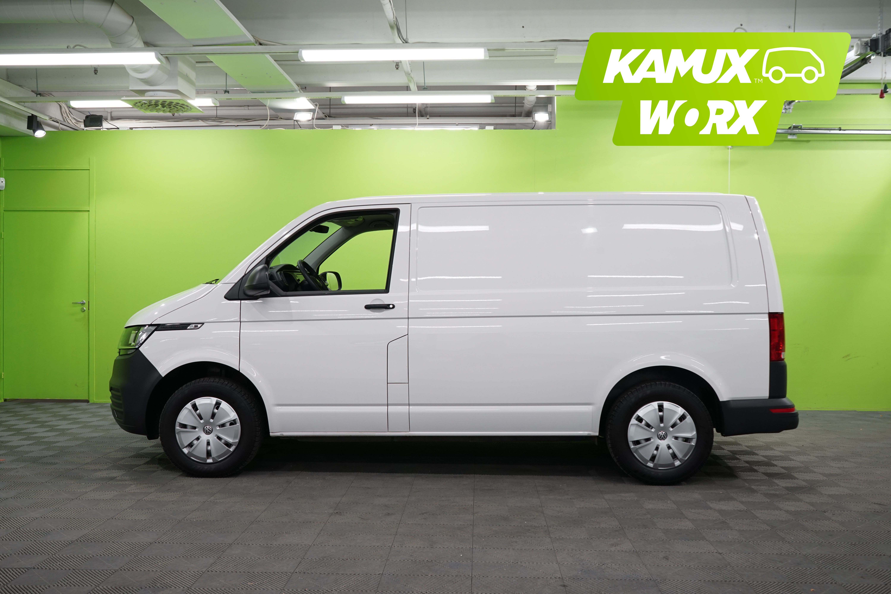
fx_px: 792
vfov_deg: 41.1
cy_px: 297
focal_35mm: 32
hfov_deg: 58.7
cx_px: 446
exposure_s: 1/25
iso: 500
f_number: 9
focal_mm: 32
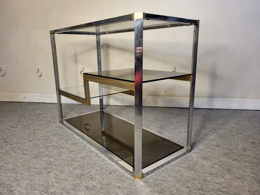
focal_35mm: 26
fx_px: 195
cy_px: 98
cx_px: 130
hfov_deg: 67.3
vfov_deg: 53.1
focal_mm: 5.4
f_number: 1.8
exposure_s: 1/50
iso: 250
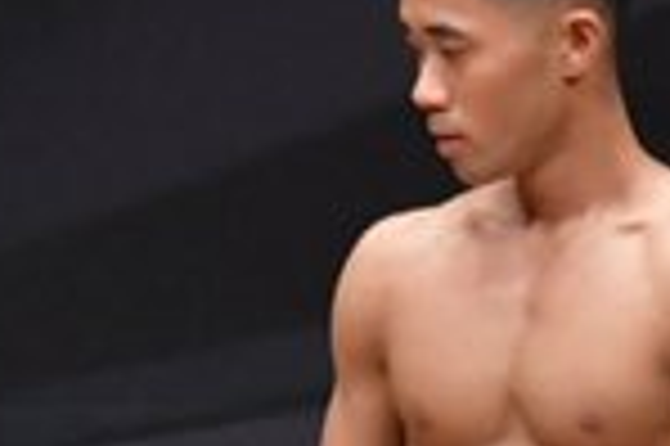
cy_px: 824
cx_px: 452
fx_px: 27495
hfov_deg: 1.4
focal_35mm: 1479
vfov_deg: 0.9
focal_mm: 190
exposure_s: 1/400
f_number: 5.6
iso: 6400
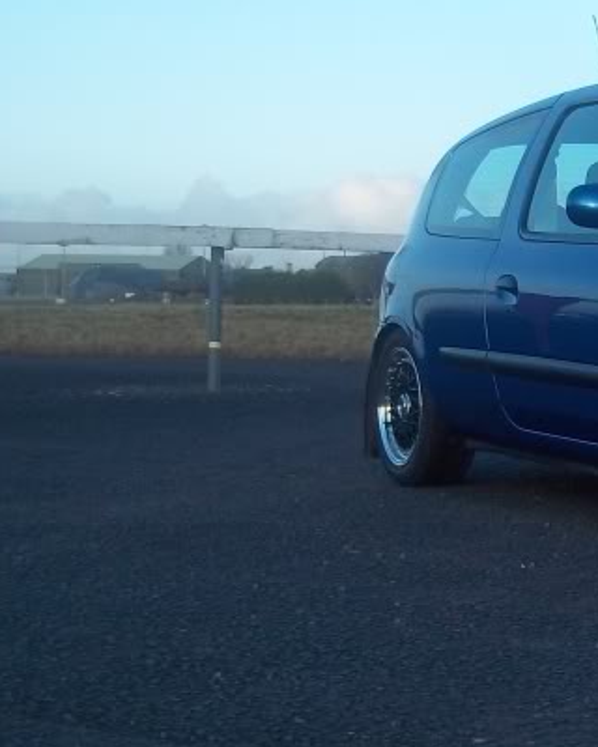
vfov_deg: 21.3
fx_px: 1991
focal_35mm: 90
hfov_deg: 16.4
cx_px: 699
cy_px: 344
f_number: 3.1
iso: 80
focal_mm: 6.5
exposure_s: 1/200
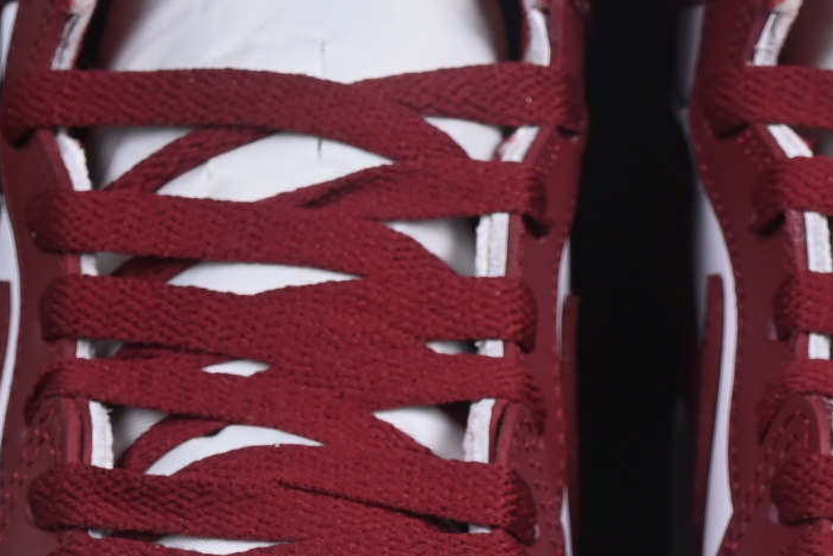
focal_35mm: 299
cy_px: 727
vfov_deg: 4.6
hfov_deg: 6.9
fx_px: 6921
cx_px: 600
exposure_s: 1/80
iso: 160
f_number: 8
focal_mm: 50
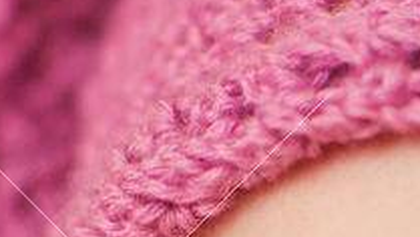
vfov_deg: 2.2
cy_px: 598
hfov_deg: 3.9
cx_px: 864
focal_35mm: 553
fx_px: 6164
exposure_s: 1/800
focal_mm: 85
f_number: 2
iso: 400
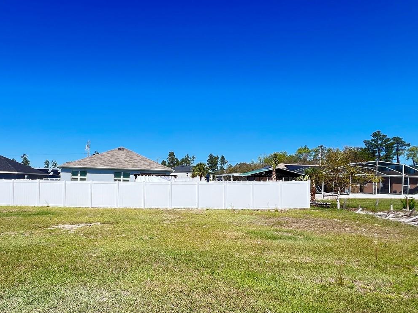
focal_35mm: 21
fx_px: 254
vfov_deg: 63.1
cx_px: 138
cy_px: 182
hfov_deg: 76.4
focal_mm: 1.57
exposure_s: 1/791
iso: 32
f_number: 1.8
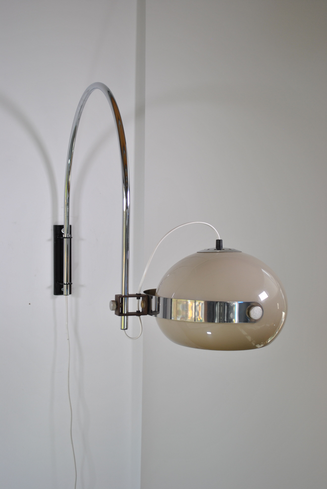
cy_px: 244
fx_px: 693
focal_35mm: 51
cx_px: 164
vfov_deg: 38.8
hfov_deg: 26.6
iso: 200
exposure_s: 1/125
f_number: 5
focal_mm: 34
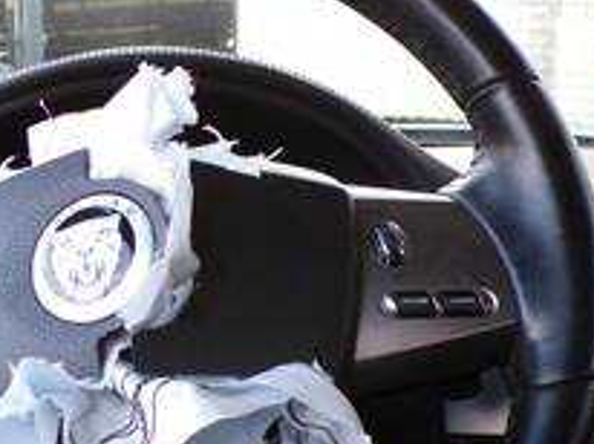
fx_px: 960
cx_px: 173
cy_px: 352
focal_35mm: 56
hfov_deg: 33.9
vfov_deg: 25.6
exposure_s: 1/50
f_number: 3
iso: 100
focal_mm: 4.3
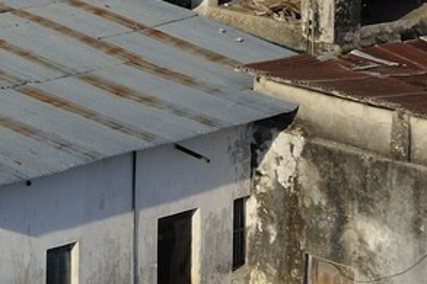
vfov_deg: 7.3
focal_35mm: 175
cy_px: -408
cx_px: -676
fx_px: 2074
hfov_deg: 10.0
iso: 200
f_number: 13
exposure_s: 1/160
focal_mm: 32
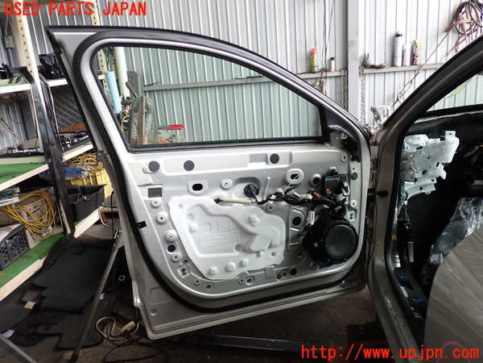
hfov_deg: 60.0
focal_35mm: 30
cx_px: 242
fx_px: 419
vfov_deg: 46.8
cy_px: 182
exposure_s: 1/100
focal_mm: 5.4
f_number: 2.3
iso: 100
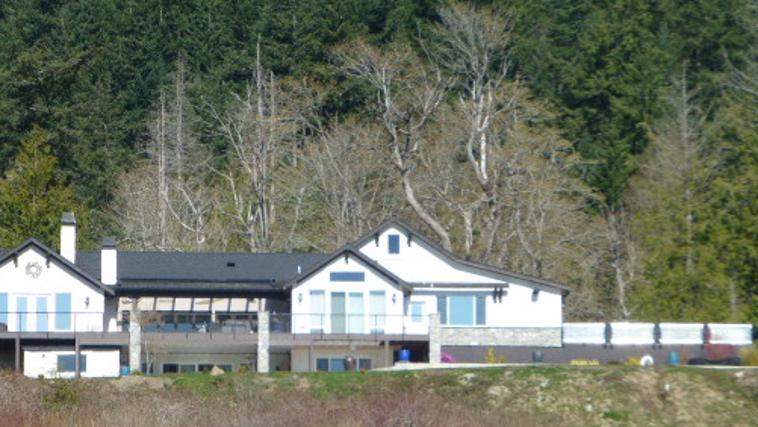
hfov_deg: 7.8
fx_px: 5568
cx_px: 280
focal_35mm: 277
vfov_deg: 4.4
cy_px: 295
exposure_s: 1/500
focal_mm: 35.6
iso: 100
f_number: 5.5
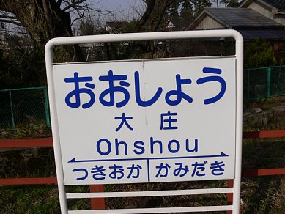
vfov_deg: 39.7
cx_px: 144
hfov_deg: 51.3
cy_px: 105
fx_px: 296
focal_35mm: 36
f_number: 6.3
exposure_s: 1/500
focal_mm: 7.4
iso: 80
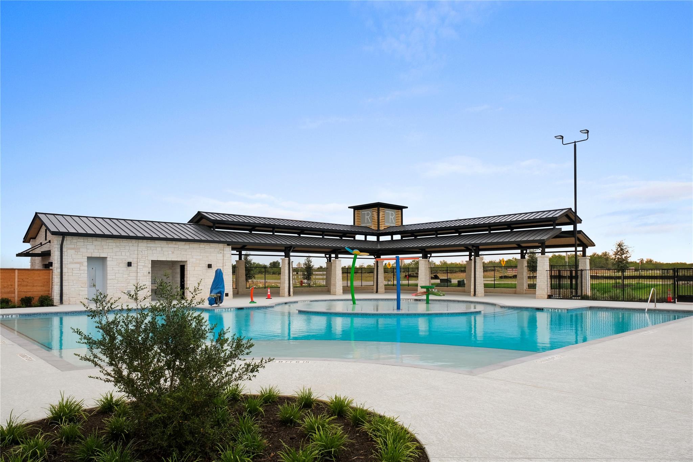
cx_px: 346
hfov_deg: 73.7
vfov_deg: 53.1
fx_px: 462
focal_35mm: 24
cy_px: 231
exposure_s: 1/20
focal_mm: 16
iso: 640
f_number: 16
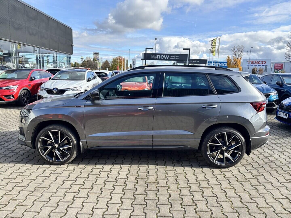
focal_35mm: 26
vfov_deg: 53.1
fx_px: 219
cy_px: 109
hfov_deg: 67.3
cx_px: 146
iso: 50
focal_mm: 5.96
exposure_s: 1/1418
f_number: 1.6
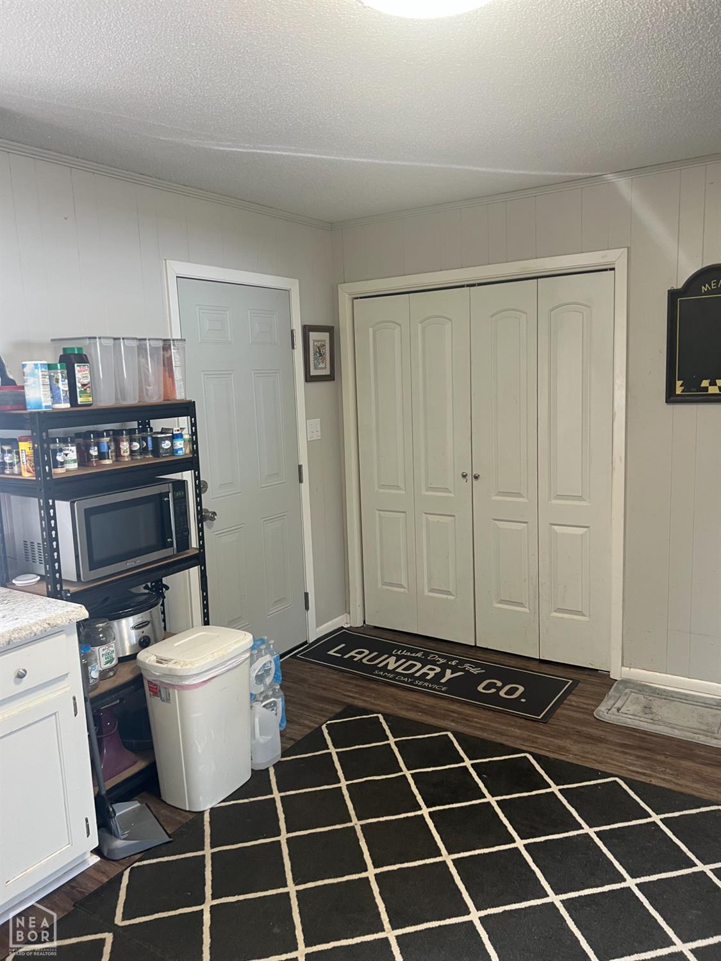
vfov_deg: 67.3
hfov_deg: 53.1
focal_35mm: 26
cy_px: 480
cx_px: 360
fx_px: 722
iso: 80
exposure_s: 1/60
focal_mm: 5.7
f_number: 1.5
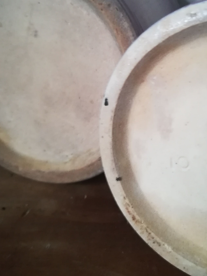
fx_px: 303
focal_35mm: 38
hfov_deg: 37.1
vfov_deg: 48.5
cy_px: 102
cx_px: 147
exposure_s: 1/20
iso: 640
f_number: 2.2
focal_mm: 3.83
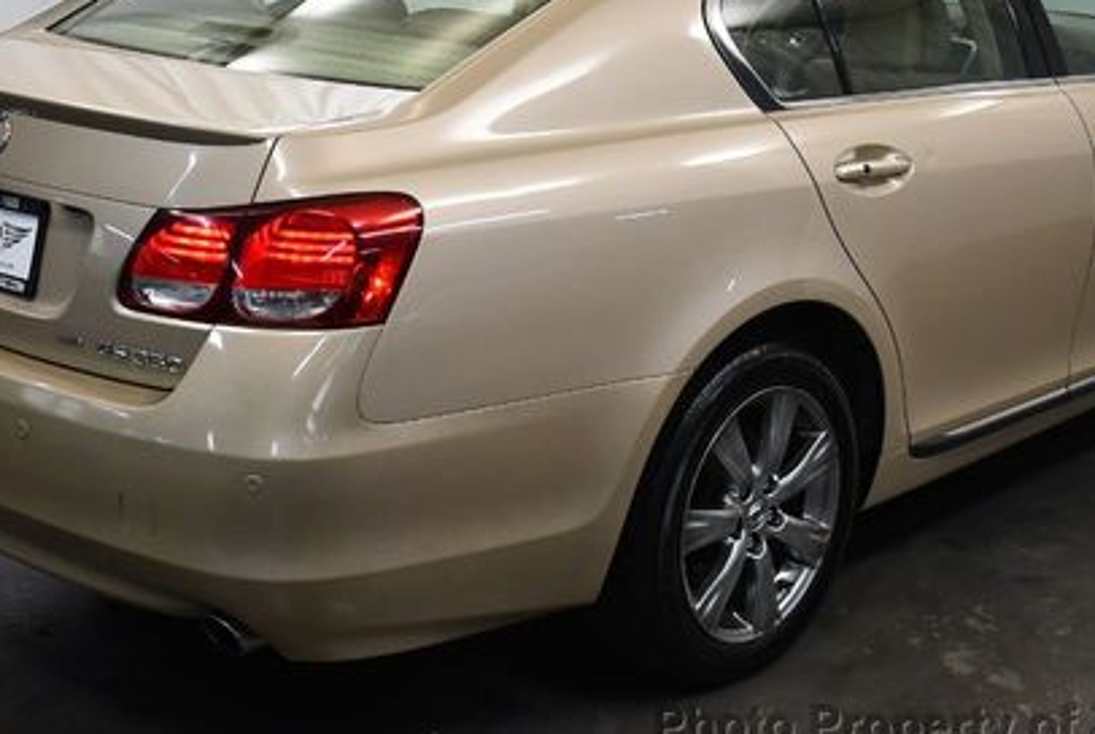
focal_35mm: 63
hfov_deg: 31.8
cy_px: 198
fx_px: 1919
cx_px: 615
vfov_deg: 21.5
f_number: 3.5
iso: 800
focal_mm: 20
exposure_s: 1/250
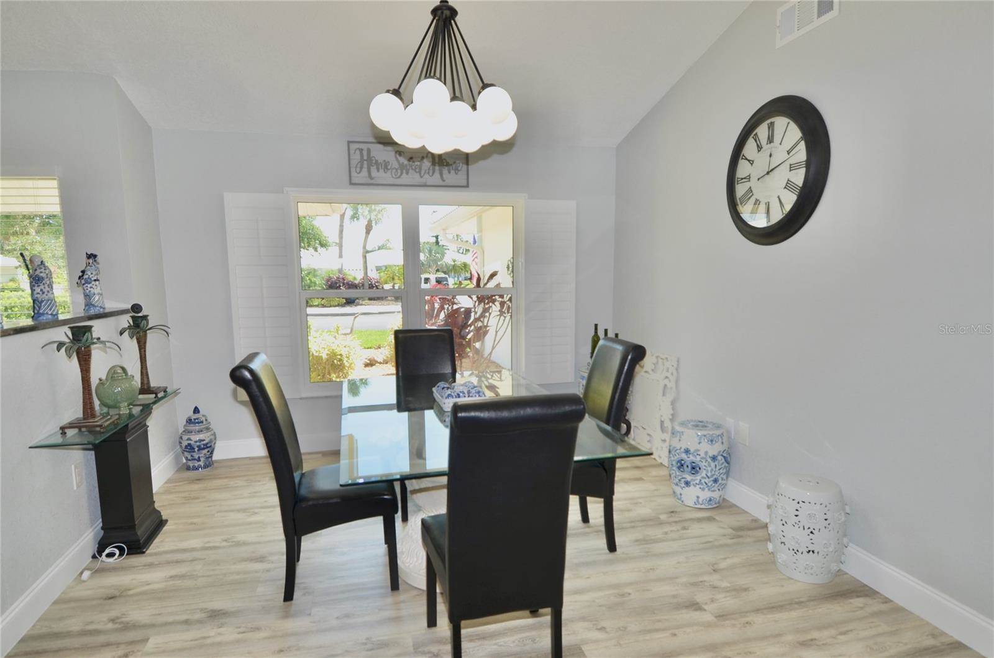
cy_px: 329
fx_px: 992
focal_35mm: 36
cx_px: 497
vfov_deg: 36.7
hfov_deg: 53.2
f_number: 5.6
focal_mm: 24
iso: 140
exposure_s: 1/125
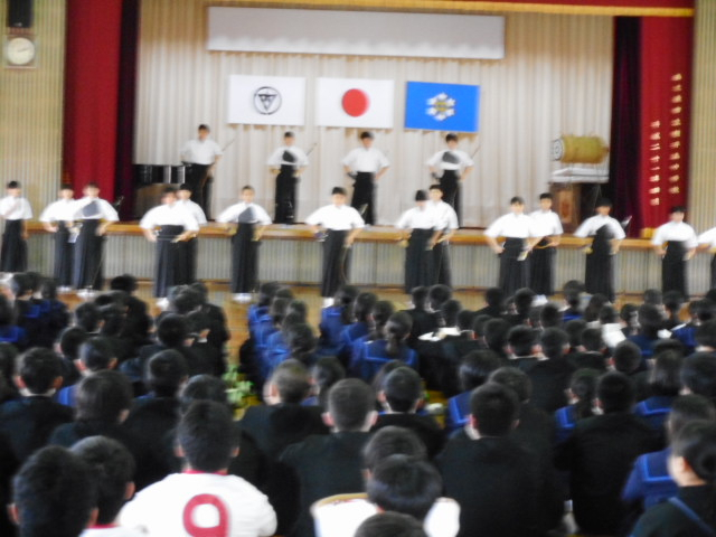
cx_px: 358
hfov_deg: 19.3
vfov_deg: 14.5
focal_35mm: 102
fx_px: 2110
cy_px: 268
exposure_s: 1/6
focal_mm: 18.2
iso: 800
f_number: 5.8
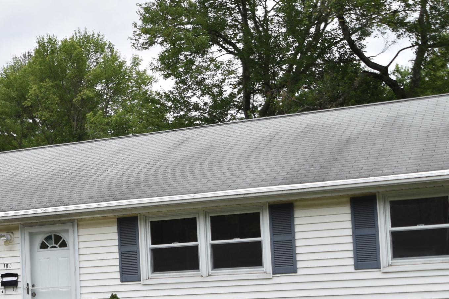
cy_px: 254
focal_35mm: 68
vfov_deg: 19.7
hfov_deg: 29.2
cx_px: 111
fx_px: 848
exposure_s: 1/200
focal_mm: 20
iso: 100
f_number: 9
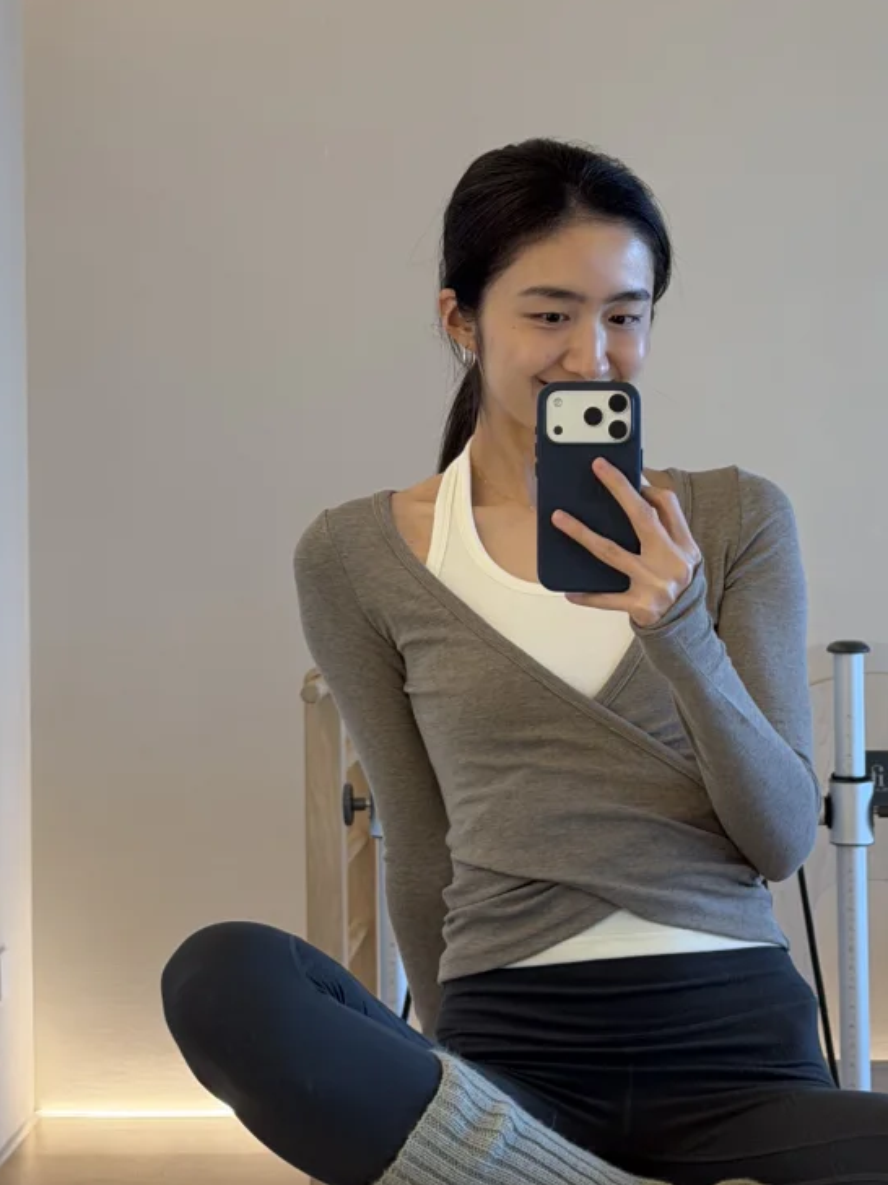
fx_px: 3249
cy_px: 409
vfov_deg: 20.6
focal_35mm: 95
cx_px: 517
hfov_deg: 15.6
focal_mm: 6.76
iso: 125
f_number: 1.78
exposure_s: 1/84
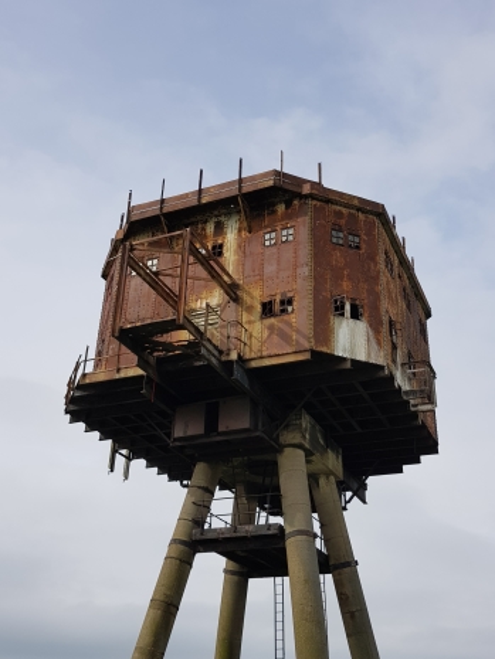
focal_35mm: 26
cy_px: 330
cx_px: 248
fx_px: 495
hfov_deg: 53.1
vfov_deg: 67.3
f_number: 1.7
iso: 40
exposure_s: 1/2616
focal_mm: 4.2
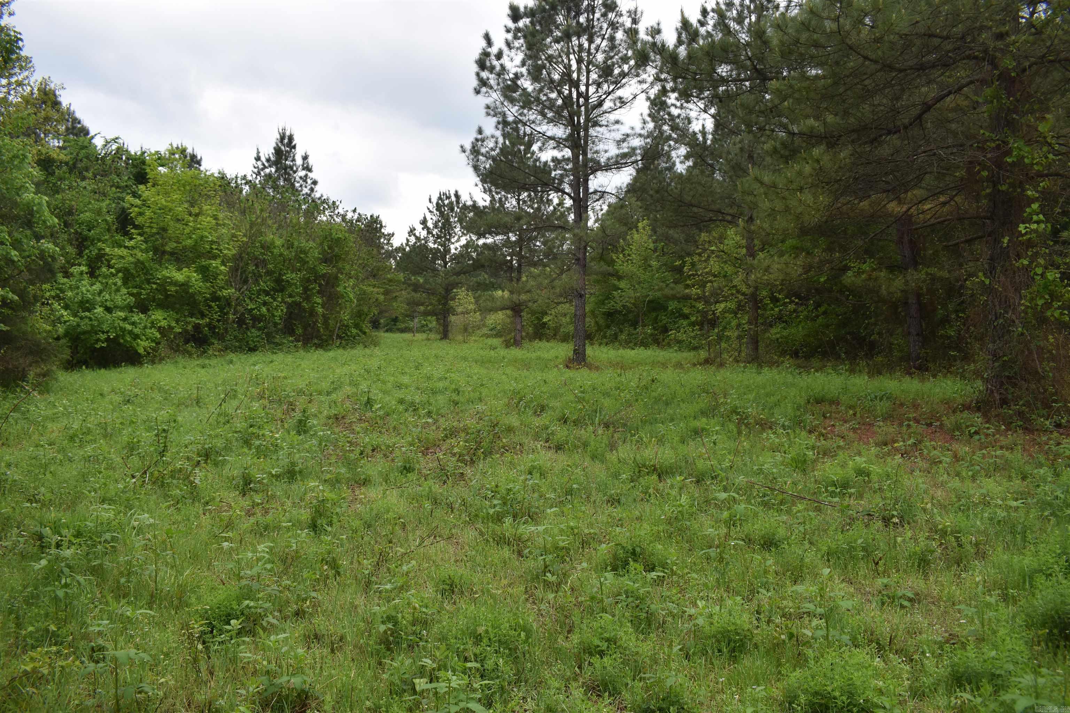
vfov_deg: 47.9
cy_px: 356
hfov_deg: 67.4
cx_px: 535
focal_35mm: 27
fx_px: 802
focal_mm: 18
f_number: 5.6
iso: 200
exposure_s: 1/250
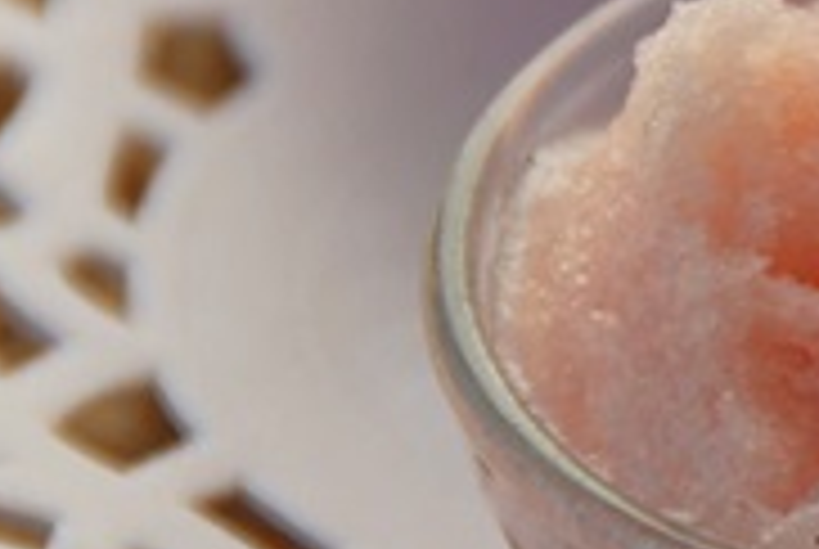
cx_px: 1400
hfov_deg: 1.8
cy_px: 0
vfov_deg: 1.2
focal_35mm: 1122
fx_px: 25567
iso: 100
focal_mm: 170
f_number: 6.3
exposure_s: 1/320
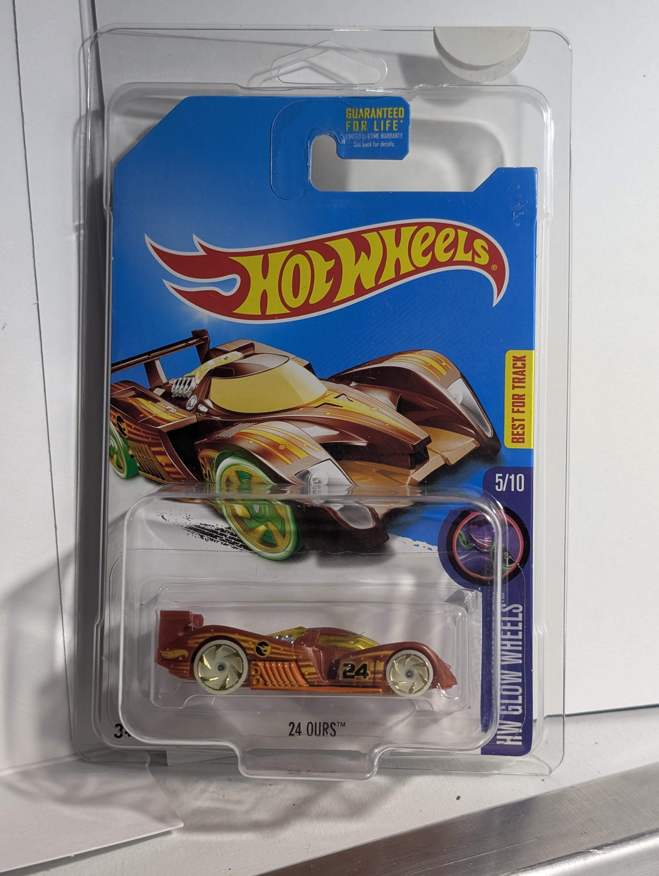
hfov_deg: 29.7
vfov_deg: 38.9
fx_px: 1241
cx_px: 330
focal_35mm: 49
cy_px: 438
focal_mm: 6.9
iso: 189
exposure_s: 1/78.4
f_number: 1.68
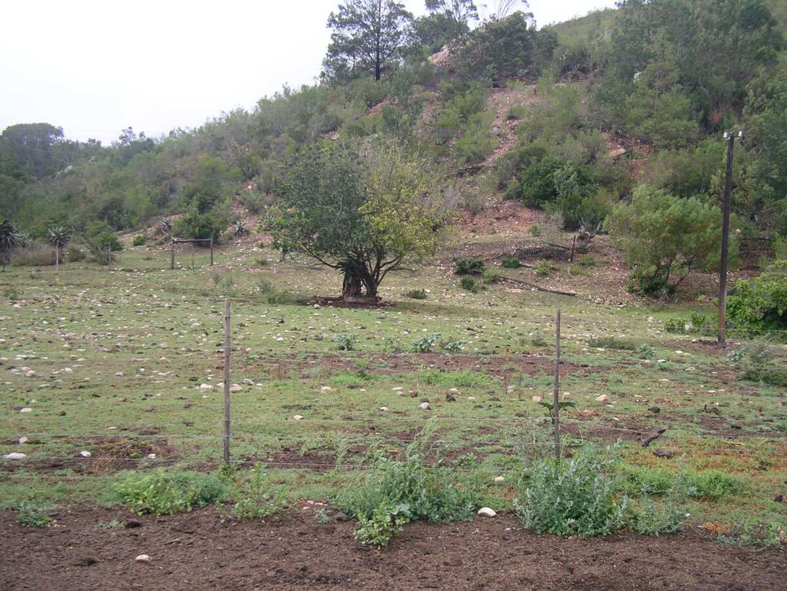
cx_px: 394
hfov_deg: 39.7
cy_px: 296
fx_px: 1091
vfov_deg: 30.3
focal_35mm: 48
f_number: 3.1
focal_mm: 7.5
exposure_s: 1/250
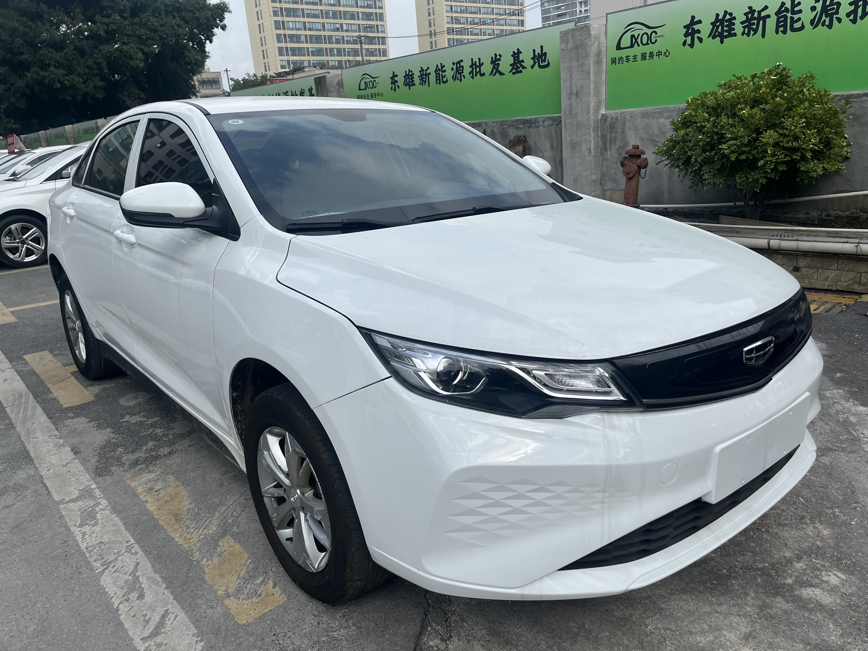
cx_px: 434
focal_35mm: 26
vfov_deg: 53.1
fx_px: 652
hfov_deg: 67.3
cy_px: 326
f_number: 1.6
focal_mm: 5.1
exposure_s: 1/4149
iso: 50
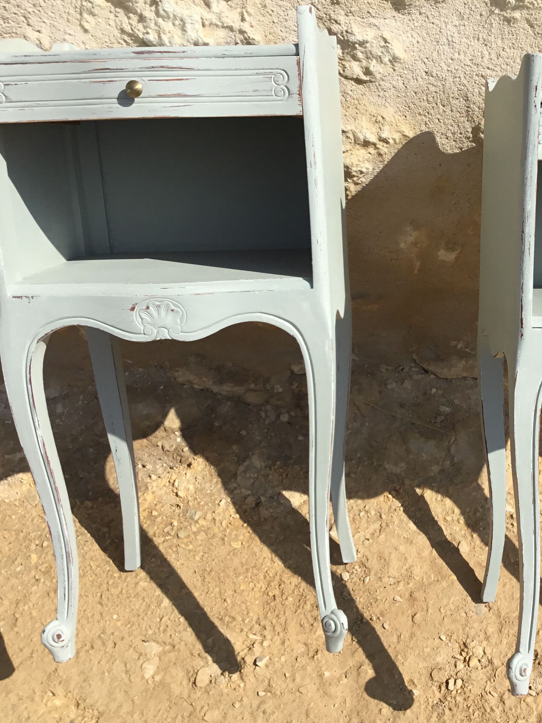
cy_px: 367
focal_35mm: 42
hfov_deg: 33.6
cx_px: 415
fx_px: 877
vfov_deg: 44.8
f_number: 2.4
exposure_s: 1/1942
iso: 25
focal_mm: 3.3
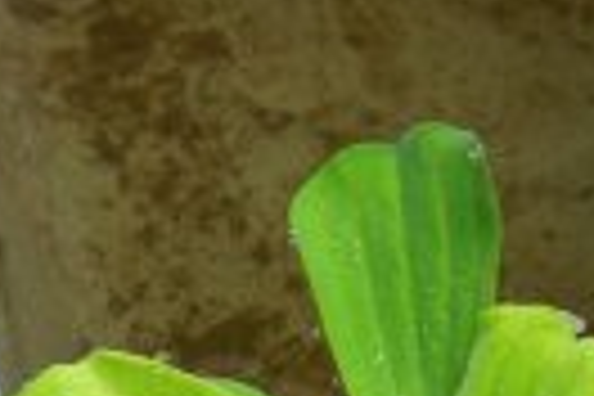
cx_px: 945
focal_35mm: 181
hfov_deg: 10.9
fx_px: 2986
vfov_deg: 7.6
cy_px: 162
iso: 125
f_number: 4.5
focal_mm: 26
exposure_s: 1/125
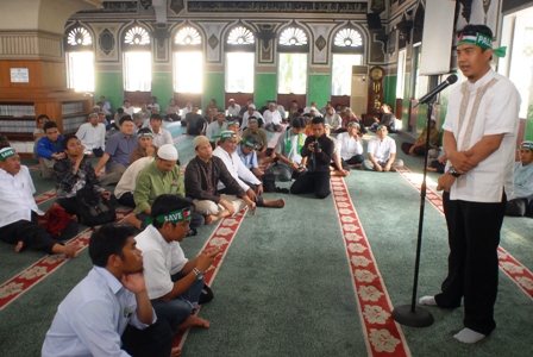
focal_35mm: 30
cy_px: 178
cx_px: 266
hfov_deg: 61.9
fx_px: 445
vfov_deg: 43.7
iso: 400
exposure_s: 1/100
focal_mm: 20
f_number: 3.5
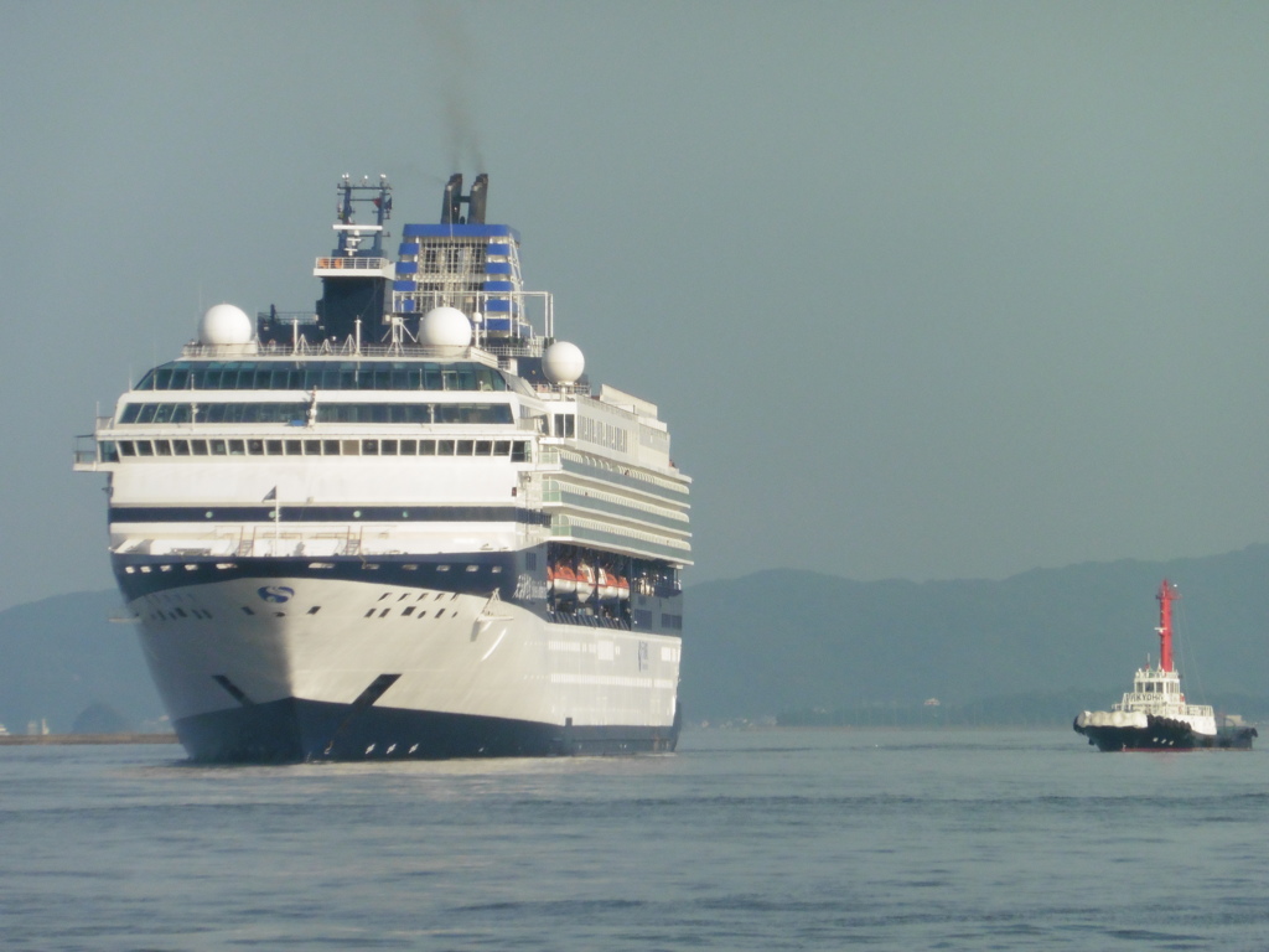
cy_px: 476
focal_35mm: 350
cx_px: 634
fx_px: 12831
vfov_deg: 4.2
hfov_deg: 5.7
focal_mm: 62.5
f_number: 6.3
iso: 400
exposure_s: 1/2000
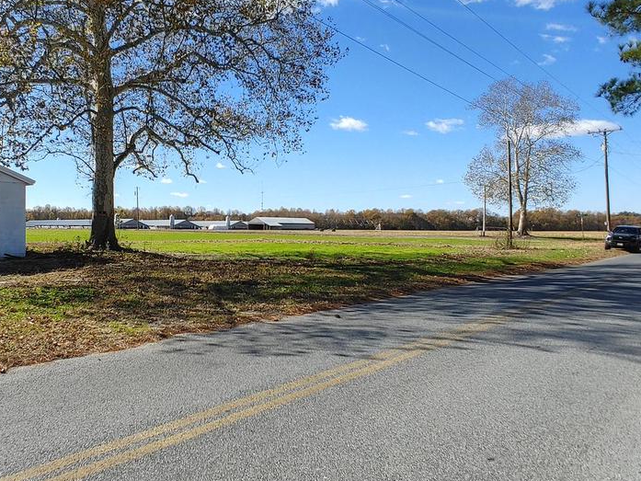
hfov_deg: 57.3
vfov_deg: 45.4
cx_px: 222
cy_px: 224
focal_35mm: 31
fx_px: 574
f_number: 1.9
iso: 50
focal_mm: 1.78
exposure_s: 1/781
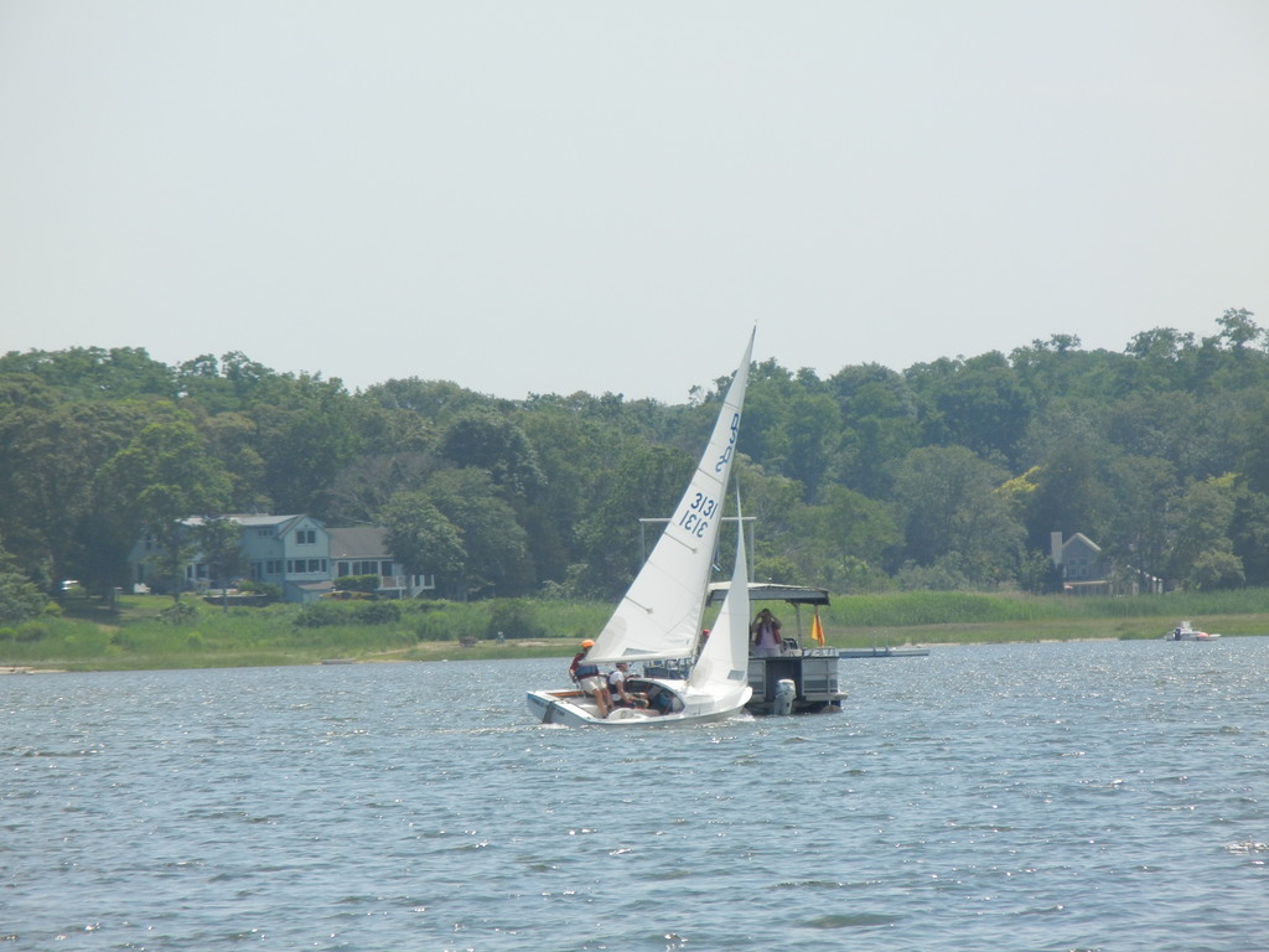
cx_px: 634
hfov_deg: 6.6
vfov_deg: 5.0
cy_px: 476
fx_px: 10998
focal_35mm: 300
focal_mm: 54
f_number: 11.2
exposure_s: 1/200
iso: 160
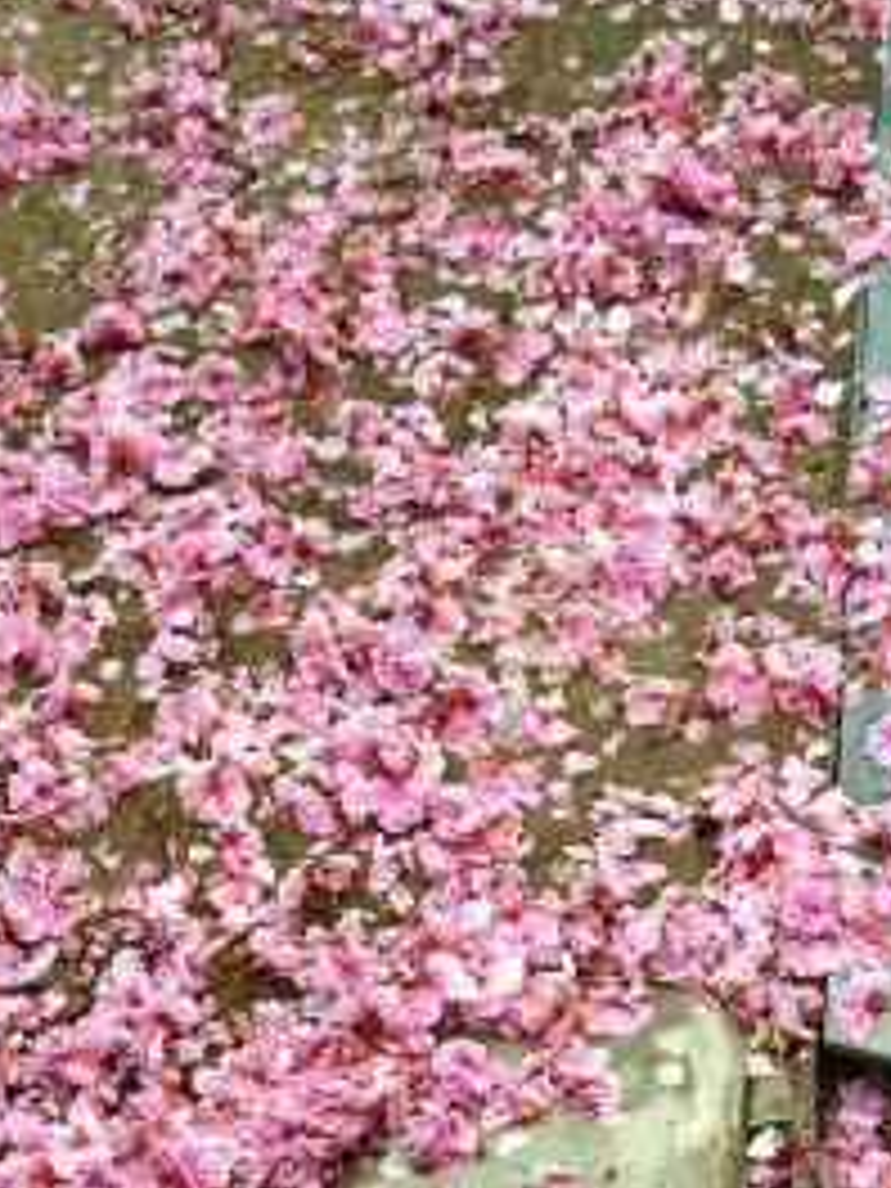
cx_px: 763
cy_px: 1346
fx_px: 3020
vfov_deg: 21.0
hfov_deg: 16.6
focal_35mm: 88
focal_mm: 6.3
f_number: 2.8
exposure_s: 1/136
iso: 50
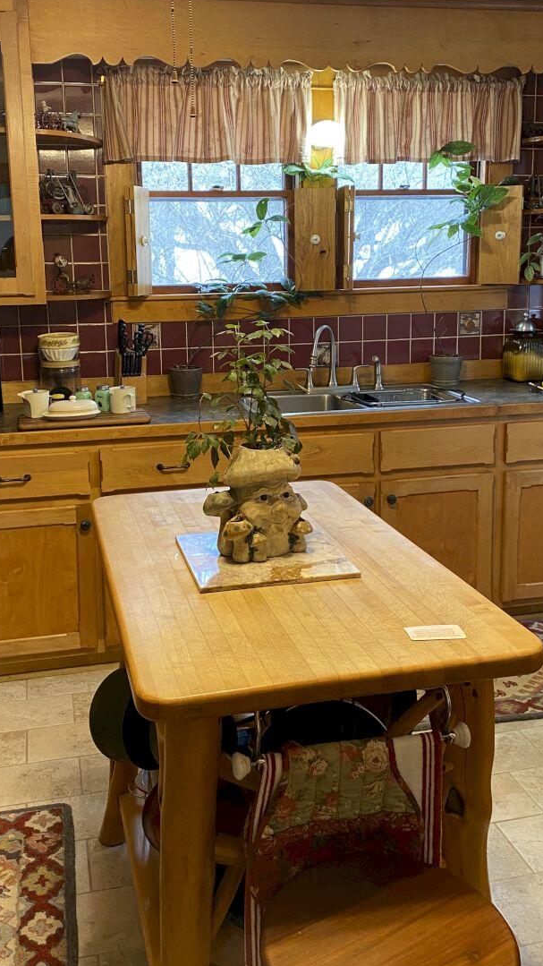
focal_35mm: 35
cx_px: 249
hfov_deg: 33.7
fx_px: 896
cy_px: 405
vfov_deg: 56.3
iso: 160
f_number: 1.8
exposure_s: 1/60
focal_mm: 4.25
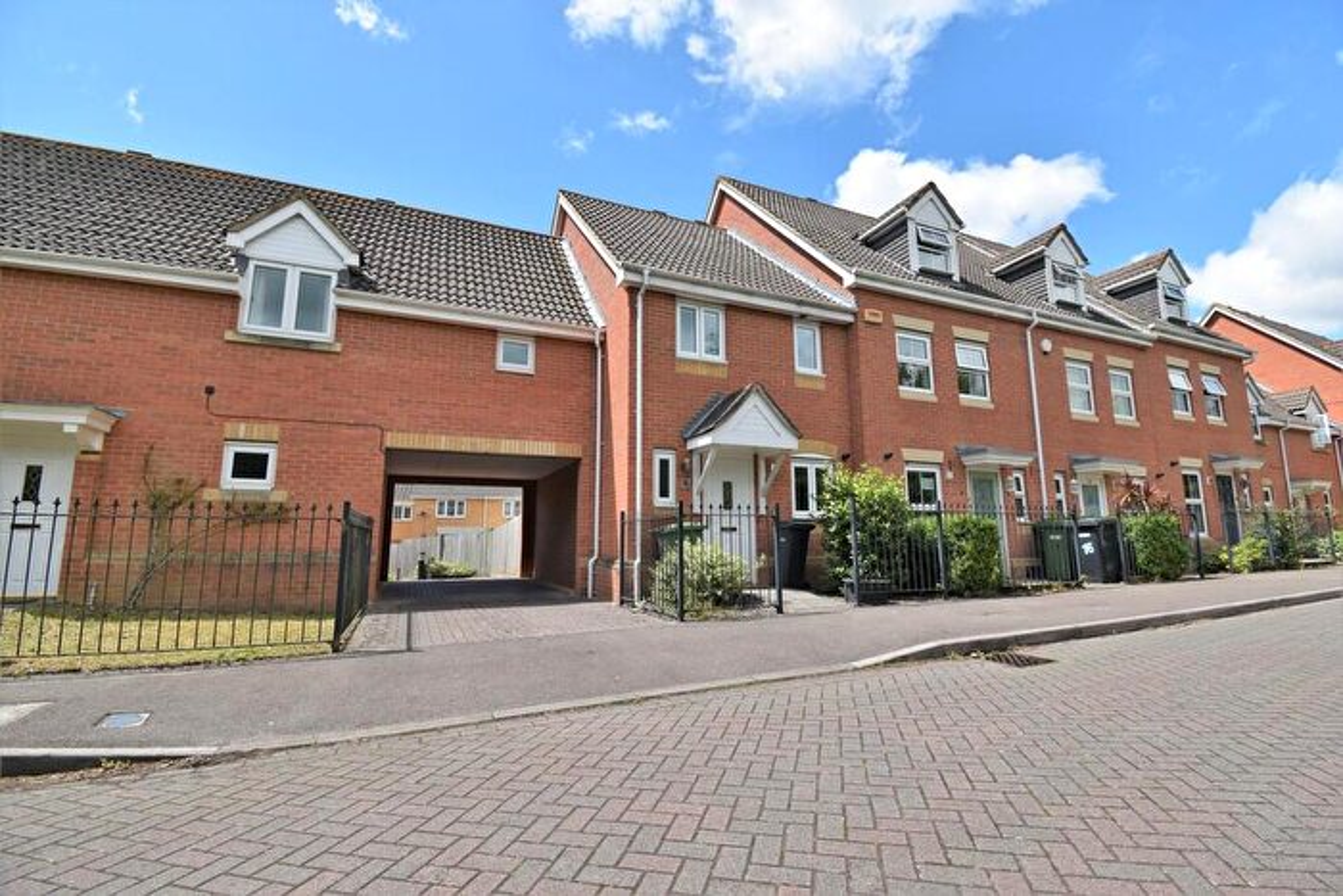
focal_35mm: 15
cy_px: 448
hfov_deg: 100.4
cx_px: 672
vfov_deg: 77.4
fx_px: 560
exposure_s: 1/200
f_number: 8
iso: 100
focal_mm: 10
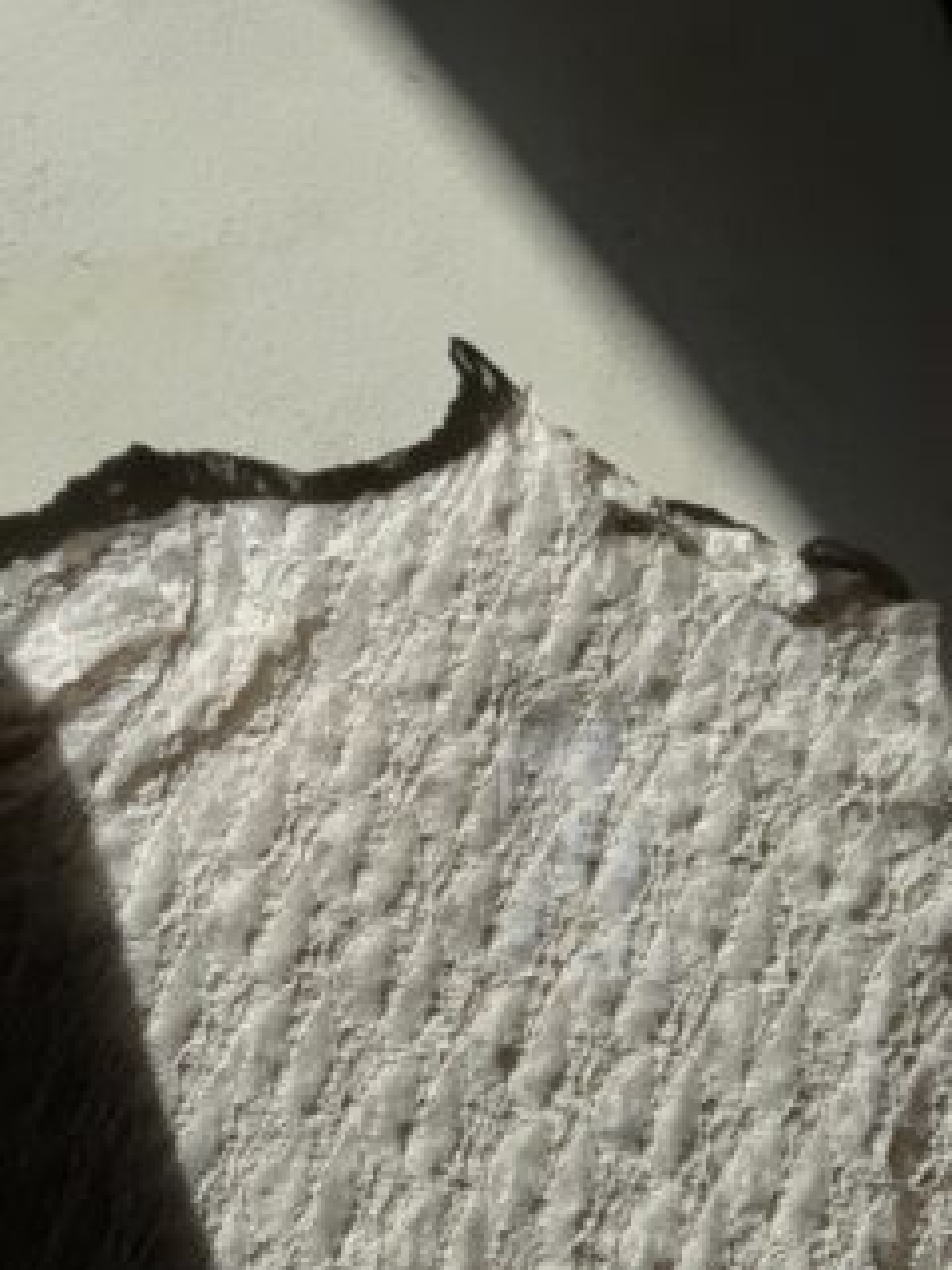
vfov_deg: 59.3
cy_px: 786
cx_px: 468
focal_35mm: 30
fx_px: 1100
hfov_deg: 46.8
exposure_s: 1/8130
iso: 80
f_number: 1.78
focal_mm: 6.76
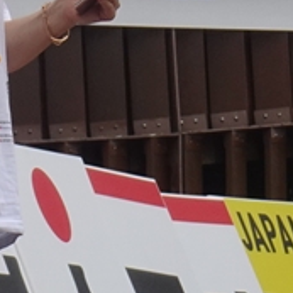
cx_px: -83
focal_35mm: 625
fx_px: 5985
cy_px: 119
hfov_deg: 2.8
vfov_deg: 2.8
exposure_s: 1/160
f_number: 5.6
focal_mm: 19.38
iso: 80
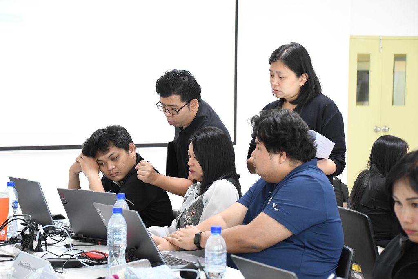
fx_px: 1010
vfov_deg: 15.7
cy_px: 140
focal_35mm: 87
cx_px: 209
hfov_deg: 23.4
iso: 2500
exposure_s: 1/80
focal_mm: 58
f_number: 4.8
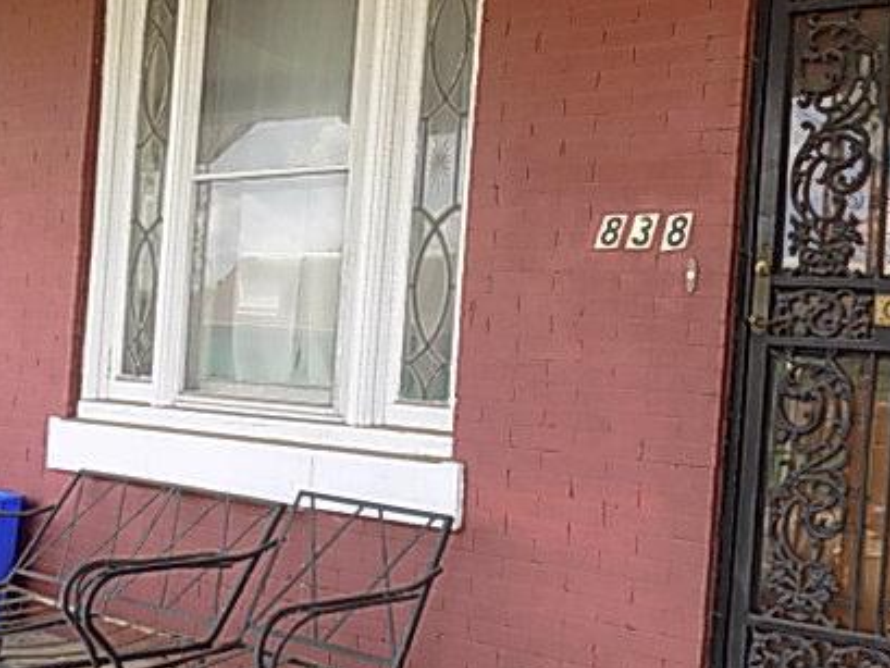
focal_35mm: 36
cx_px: 670
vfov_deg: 39.6
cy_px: 366
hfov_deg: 49.3
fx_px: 926
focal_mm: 4
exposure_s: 1/160
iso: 80
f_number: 3.1
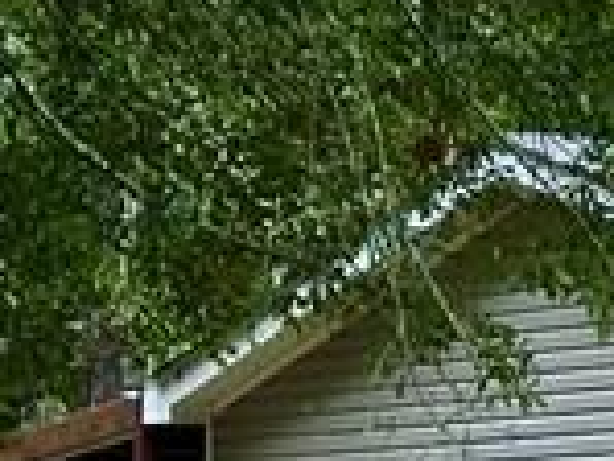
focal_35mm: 330
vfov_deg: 4.5
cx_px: 2011
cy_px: 671
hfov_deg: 5.5
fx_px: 5858
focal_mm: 6.86
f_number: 1.78
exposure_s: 1/60
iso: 125
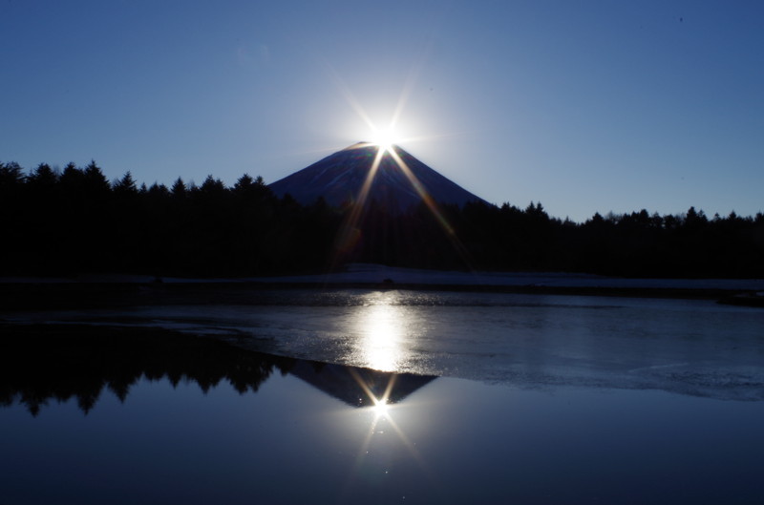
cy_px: 252
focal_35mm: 31
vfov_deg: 42.1
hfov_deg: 60.4
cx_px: 382
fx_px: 656
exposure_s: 1/125
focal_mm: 21.25
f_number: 25
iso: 200
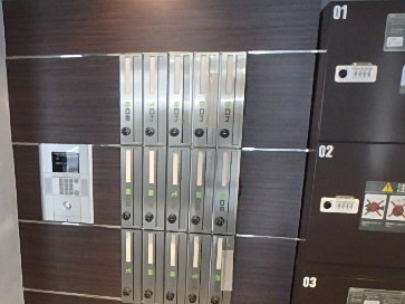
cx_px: 131
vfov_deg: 37.3
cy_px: 243
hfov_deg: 49.2
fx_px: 433
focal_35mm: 37
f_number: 3.5
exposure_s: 1/20
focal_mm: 3.7
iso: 800
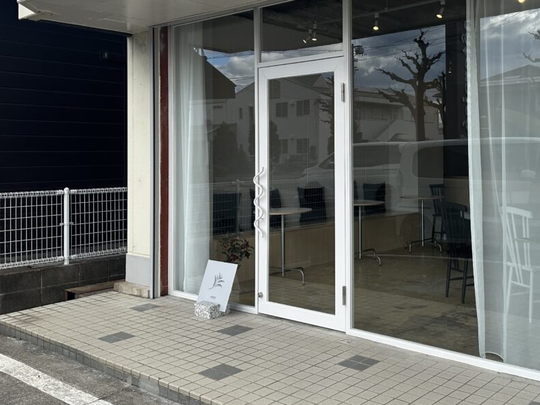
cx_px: 371
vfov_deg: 36.6
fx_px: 608
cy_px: 151
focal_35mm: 39
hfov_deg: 46.9
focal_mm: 6.86
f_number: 1.78
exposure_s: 1/1949
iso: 80
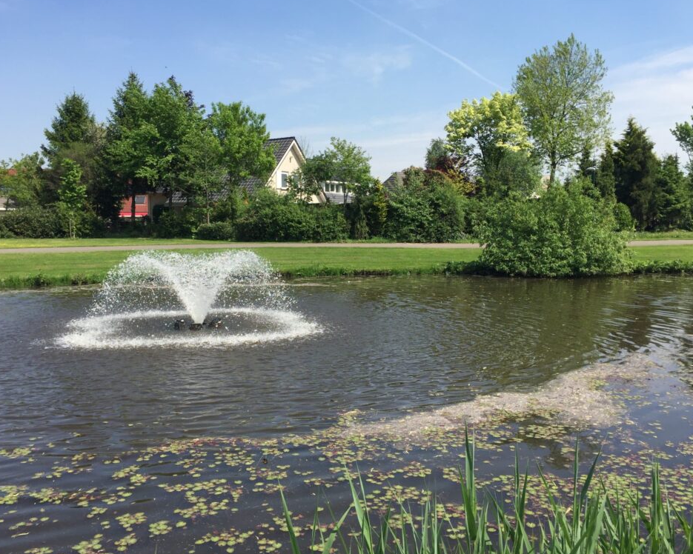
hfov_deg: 57.2
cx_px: 337
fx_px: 636
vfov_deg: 47.1
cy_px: 273
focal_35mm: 31
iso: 32
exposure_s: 1/1647
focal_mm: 4.15
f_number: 2.2
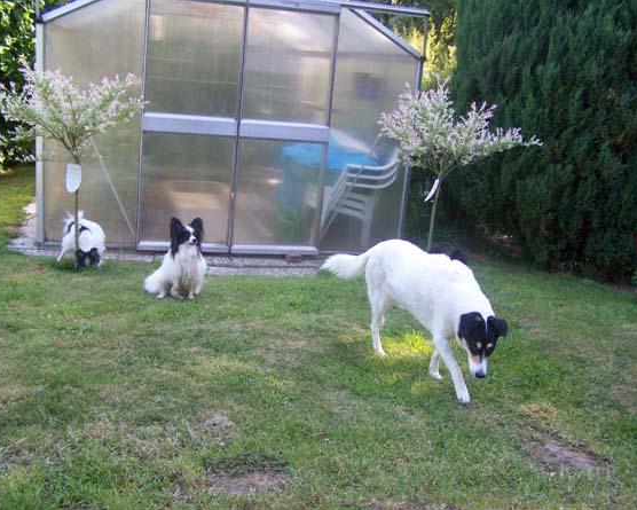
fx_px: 754
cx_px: 315
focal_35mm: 40
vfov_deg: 37.3
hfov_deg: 45.8
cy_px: 257
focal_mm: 6.3
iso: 160
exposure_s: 1/160
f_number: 2.8
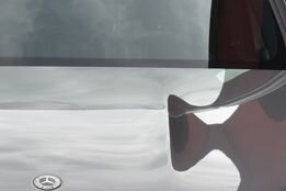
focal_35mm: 255
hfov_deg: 8.0
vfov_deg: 5.4
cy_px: 217
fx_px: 2026
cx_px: 18
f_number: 10
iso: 500
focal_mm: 65
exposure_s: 1/400
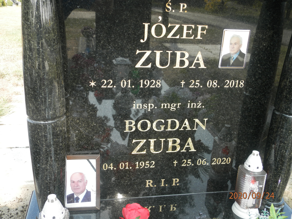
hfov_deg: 54.0
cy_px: 110
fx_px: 287
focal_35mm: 34
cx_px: 146
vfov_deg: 41.8
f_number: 3.3
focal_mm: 6.1
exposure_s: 1/125
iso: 80
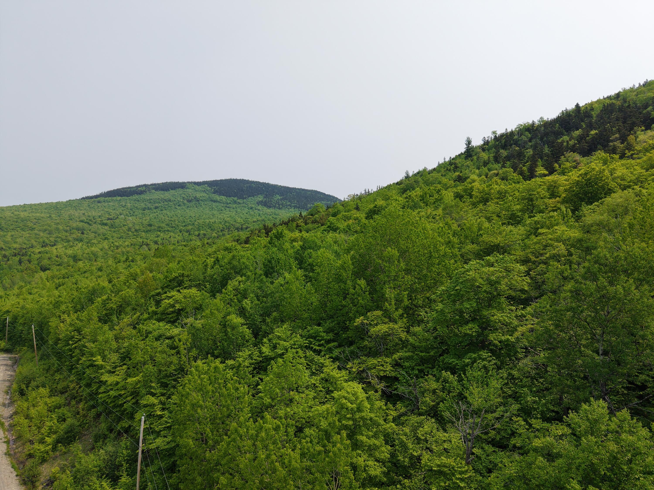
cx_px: 327
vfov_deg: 56.8
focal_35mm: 24
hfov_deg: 71.6
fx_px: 453
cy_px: 245
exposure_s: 1/5000
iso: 190
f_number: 1.8
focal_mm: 8.67
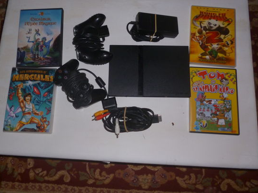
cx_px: 118
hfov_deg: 58.3
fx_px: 231
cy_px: 87
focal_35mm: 31
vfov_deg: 45.4
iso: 160
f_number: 3.1
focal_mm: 5
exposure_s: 1/60
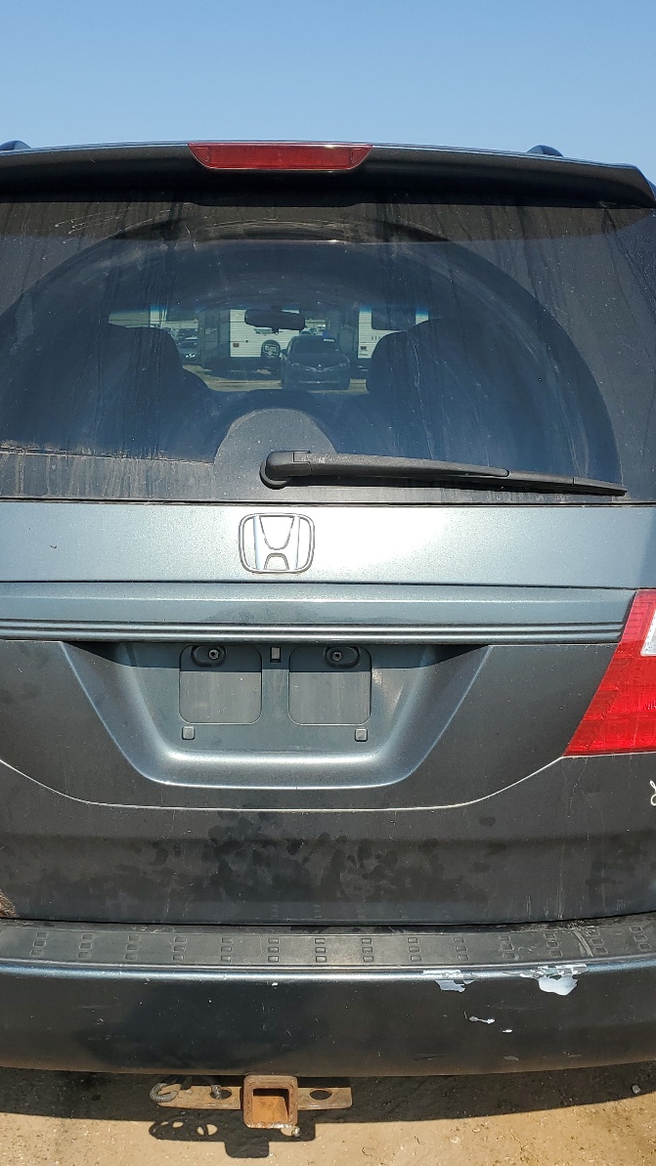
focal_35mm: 38
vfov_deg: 52.8
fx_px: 1175
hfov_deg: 31.1
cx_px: 278
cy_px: 584
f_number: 1.5
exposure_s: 1/2500
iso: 50
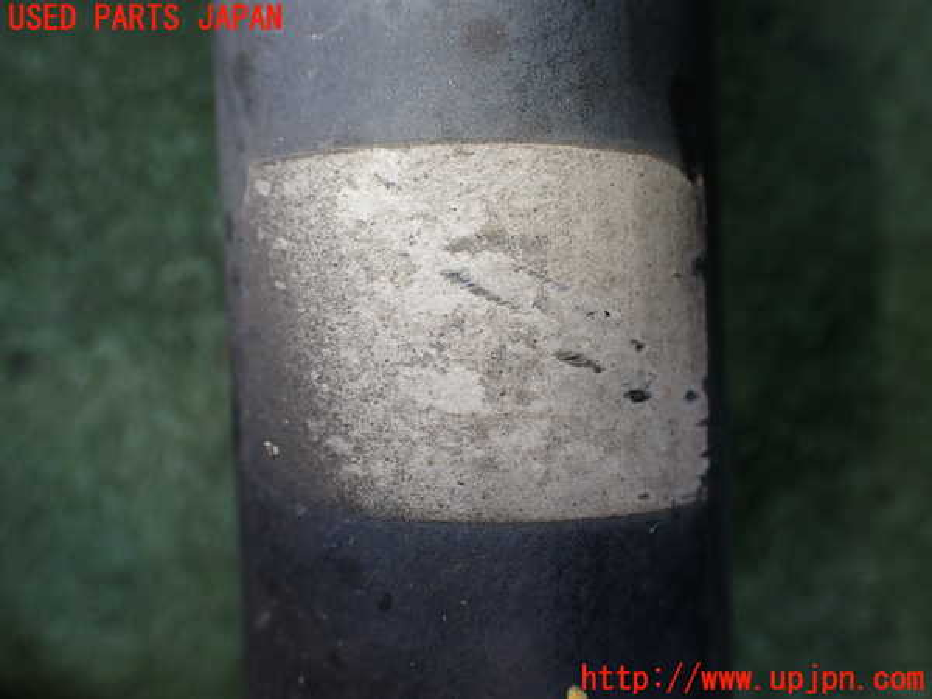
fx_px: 808
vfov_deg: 46.8
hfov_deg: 60.0
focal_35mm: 30
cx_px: 466
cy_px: 350
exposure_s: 1/125
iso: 160
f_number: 2.3
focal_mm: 5.4
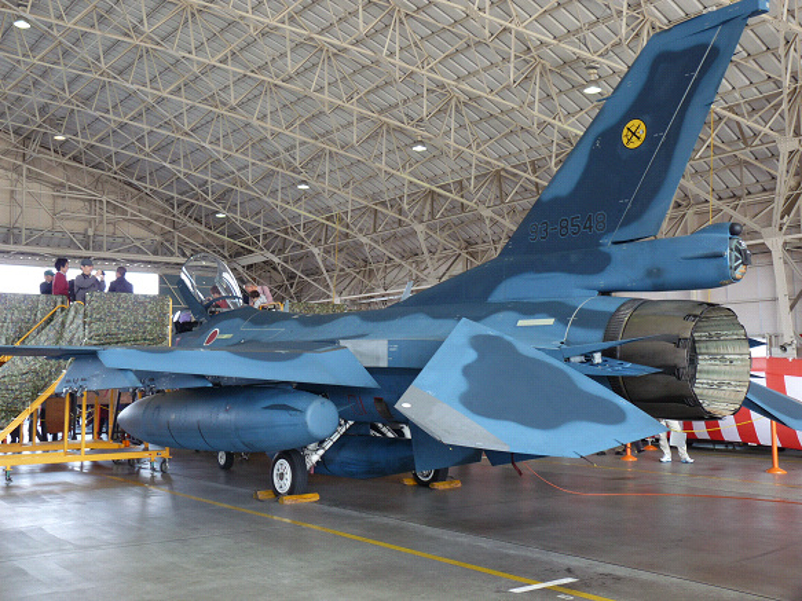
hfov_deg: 49.0
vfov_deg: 37.7
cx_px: 401
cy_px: 300
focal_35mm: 38
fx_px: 880
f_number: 3
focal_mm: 6.8
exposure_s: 1/60
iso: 100
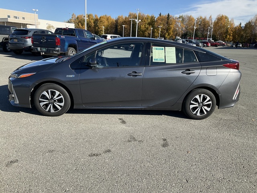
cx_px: 128
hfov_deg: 61.7
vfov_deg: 48.2
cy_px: 96
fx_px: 215
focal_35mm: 29
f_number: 1.8
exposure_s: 1/1144
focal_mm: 3
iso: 25
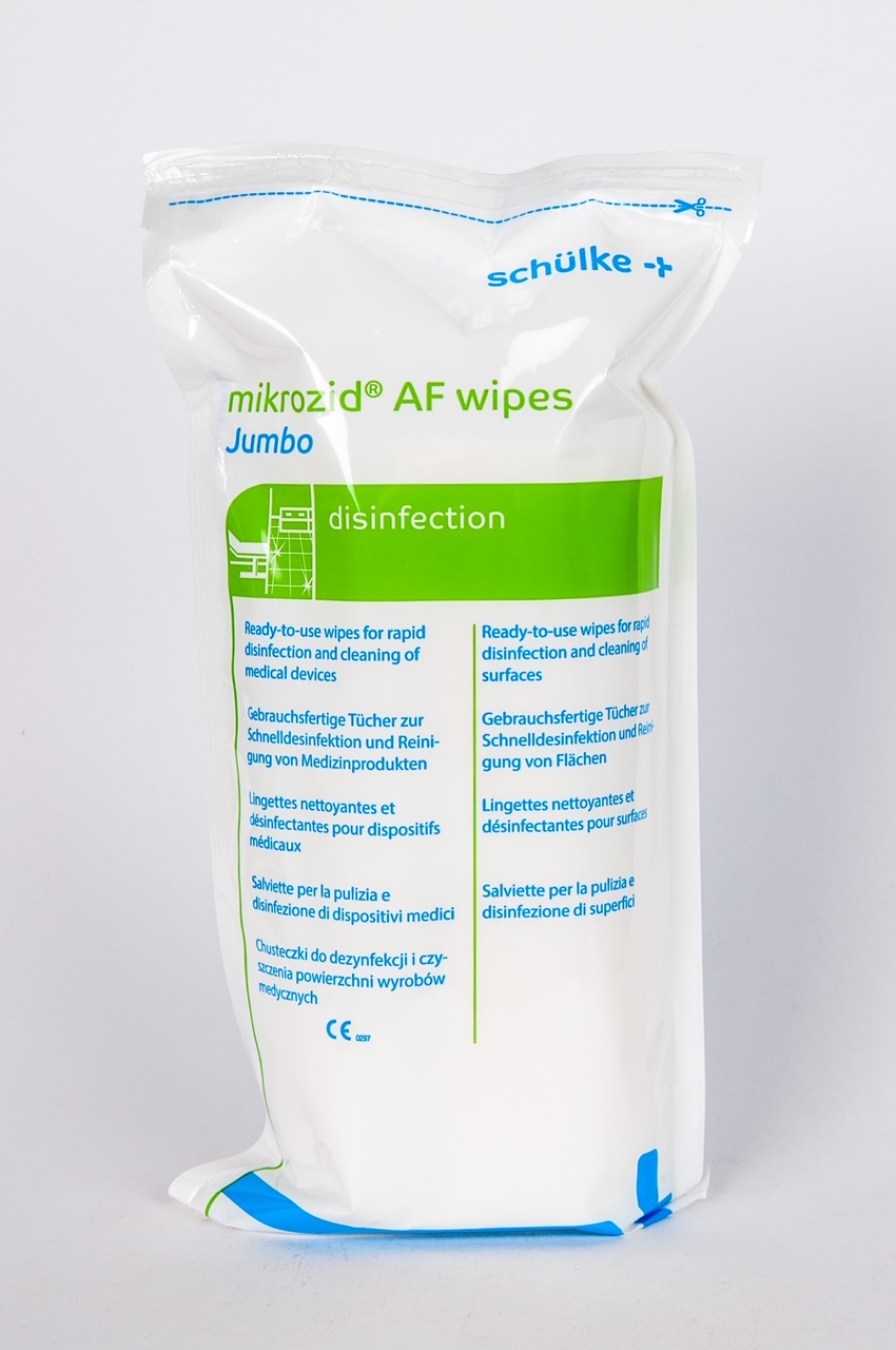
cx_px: 448
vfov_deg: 38.9
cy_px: 675
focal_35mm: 51
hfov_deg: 26.4
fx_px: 1909
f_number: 8
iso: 100
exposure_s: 1/125
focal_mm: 34
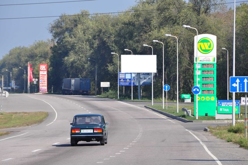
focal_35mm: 300
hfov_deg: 6.9
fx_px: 2065
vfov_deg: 4.6
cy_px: 82
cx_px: 124
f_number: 10
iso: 200
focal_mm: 200
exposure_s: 1/320
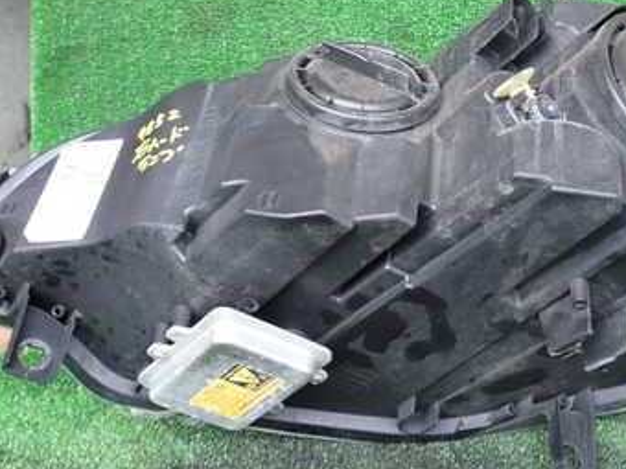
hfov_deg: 35.7
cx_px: 433
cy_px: 153
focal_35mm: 53
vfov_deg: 27.3
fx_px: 958
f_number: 2.3
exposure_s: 1/60
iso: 100
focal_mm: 5.4
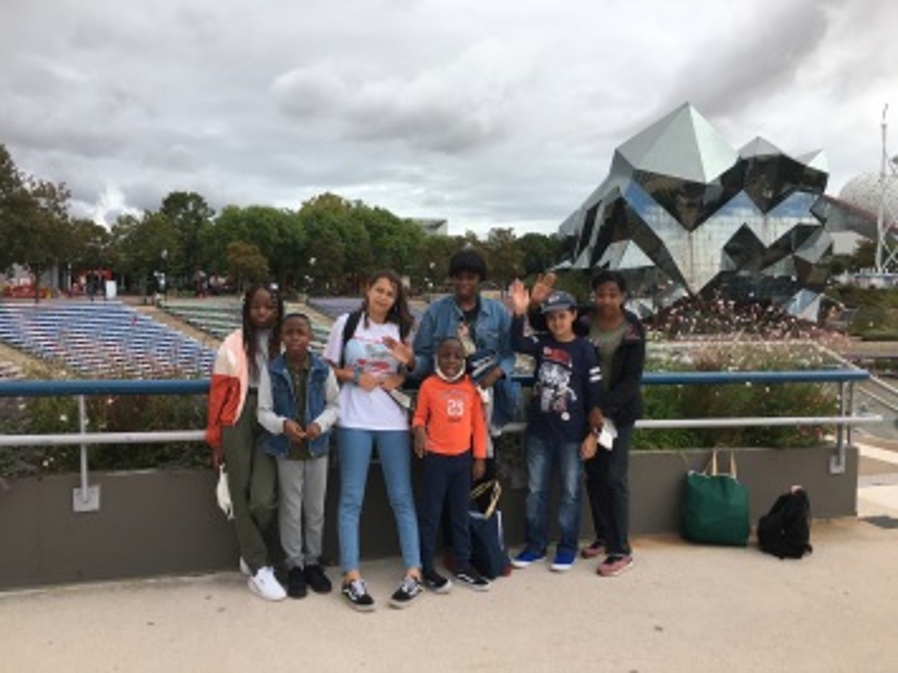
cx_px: 449
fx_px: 752
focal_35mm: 29
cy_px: 336
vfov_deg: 48.2
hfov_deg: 61.7
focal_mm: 4.15
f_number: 2.2
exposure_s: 1/2024
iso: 25
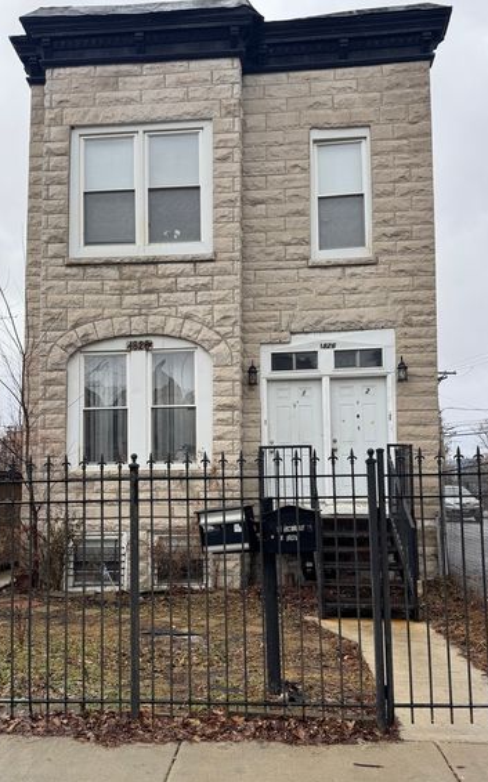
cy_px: 439
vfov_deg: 62.7
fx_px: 639
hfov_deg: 41.7
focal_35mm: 30
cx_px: 213
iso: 80
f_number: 1.78
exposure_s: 1/995
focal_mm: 6.76
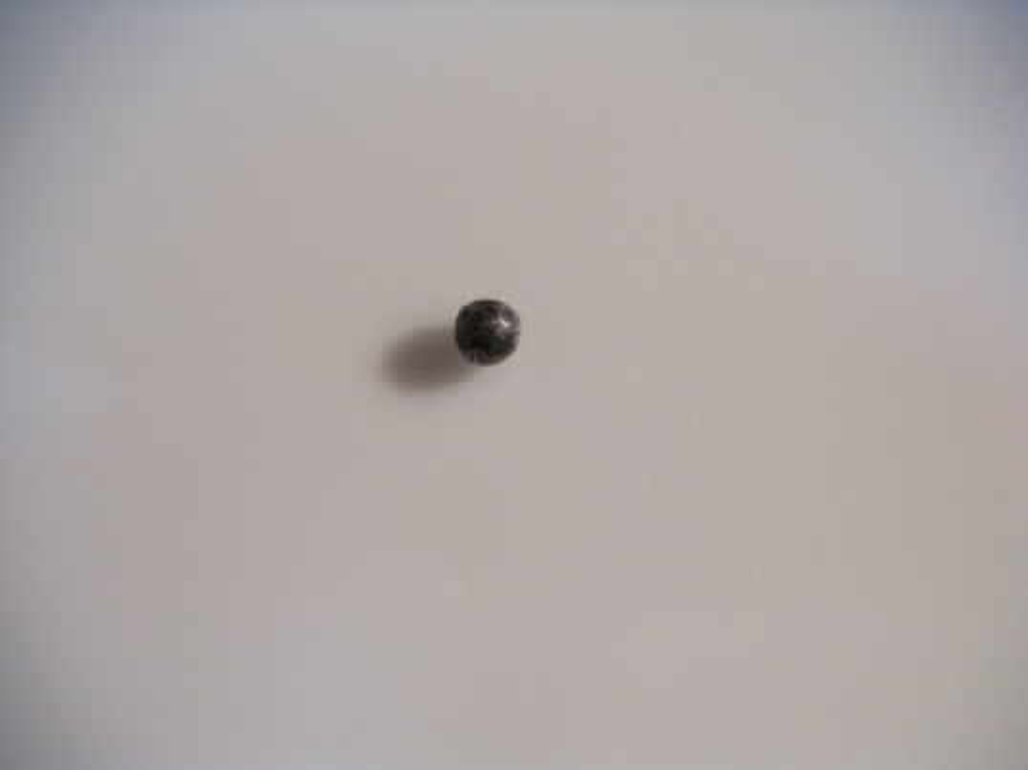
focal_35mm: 40
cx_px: 514
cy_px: 385
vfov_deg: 35.9
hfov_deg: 46.8
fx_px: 1187
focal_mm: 5.3
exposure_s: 1/45
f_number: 2.9
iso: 100
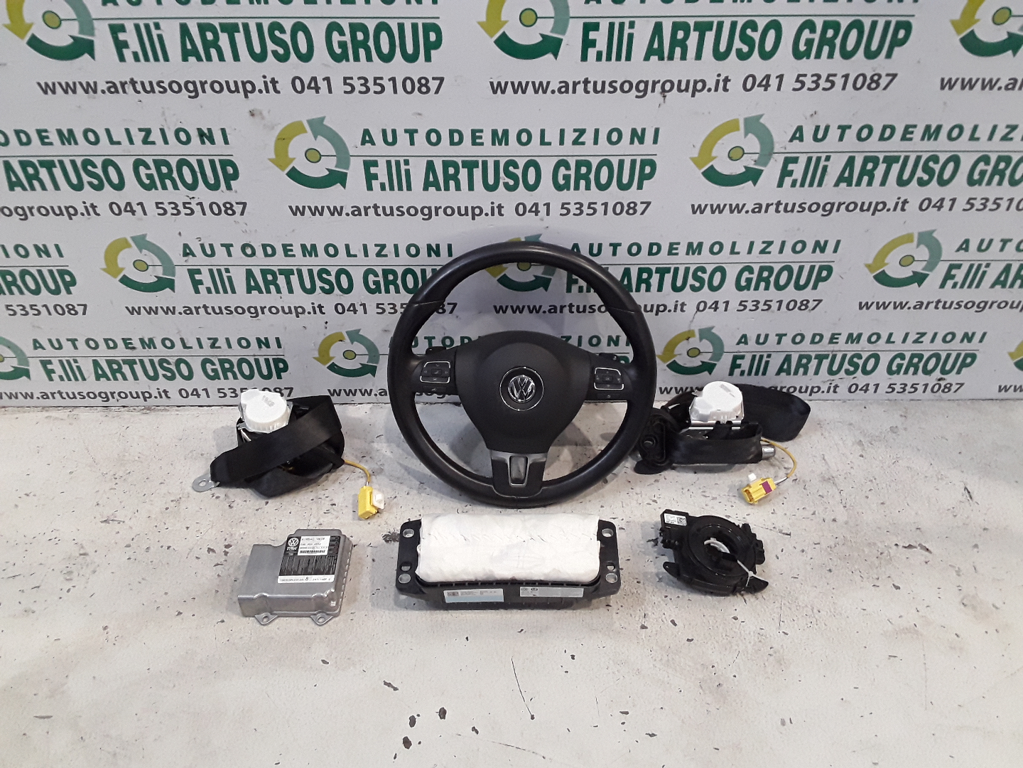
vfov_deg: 45.4
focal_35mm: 31
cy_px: 384
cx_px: 512
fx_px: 916
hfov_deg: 58.4
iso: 366
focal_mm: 3.3
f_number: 2.2
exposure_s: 1/33
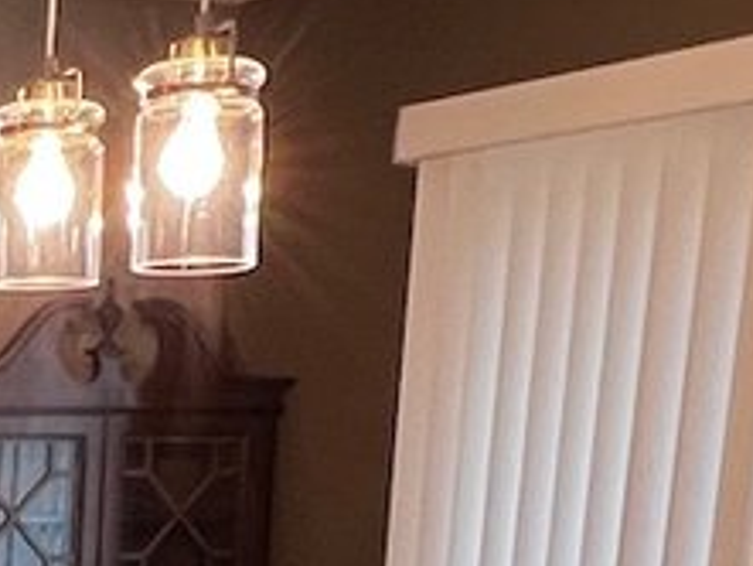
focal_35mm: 89
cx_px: -230
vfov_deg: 14.2
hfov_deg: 20.1
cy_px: 1089
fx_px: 1937
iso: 320
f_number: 1.8
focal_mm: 1.57
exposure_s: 1/60
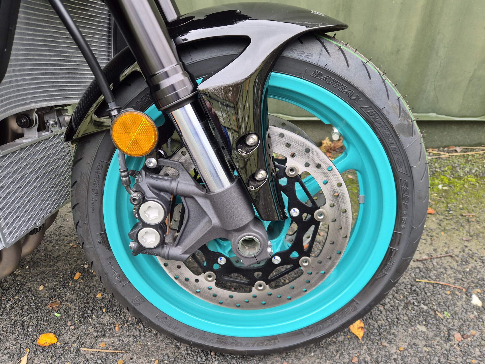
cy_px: 182
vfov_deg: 58.9
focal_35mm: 23
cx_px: 242
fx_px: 322
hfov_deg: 73.9
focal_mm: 5.4
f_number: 1.8
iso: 125
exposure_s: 1/180
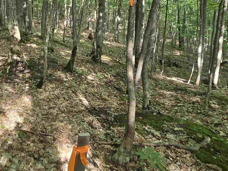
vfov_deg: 40.1
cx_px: 25
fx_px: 217
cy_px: 20
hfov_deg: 49.6
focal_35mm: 33
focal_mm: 2.2
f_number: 2.2
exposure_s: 1/60
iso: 64
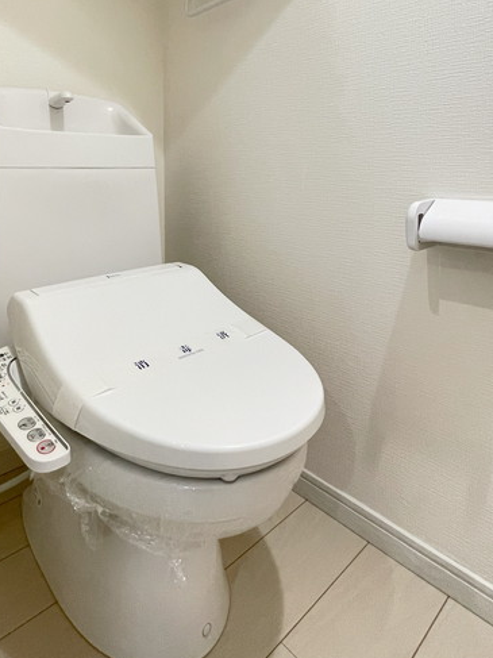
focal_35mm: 23
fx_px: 437
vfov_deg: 70.0
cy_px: 181
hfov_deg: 58.7
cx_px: 217
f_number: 2.4
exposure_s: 1/50
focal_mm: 1.55
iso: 200
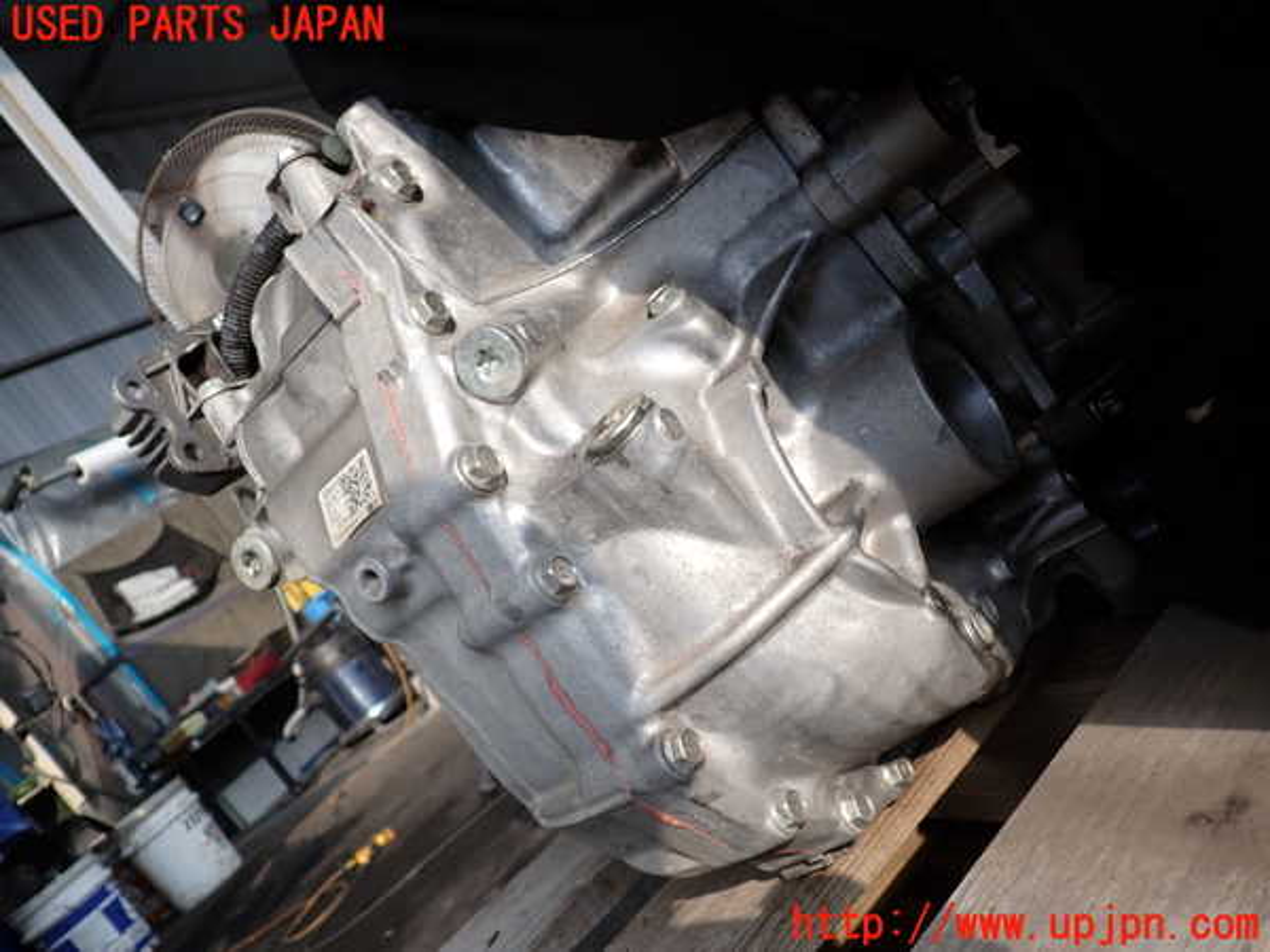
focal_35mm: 30
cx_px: 635
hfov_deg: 60.0
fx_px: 1101
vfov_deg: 46.8
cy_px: 476
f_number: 2.3
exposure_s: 1/800
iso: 100
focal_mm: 5.4
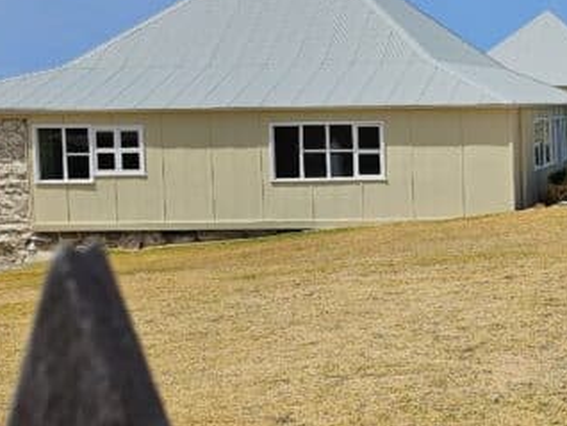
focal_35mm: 74
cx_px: 604
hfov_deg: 24.7
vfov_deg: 19.9
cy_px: 200
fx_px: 1213
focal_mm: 6.3
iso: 10
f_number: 1.7
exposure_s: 1/1513
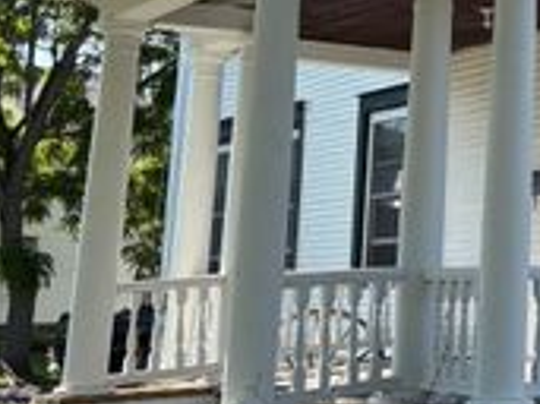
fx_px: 1185
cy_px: 30
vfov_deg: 19.0
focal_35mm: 76
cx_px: 729
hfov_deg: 22.5
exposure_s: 1/1364
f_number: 1.6
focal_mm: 5.96
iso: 64
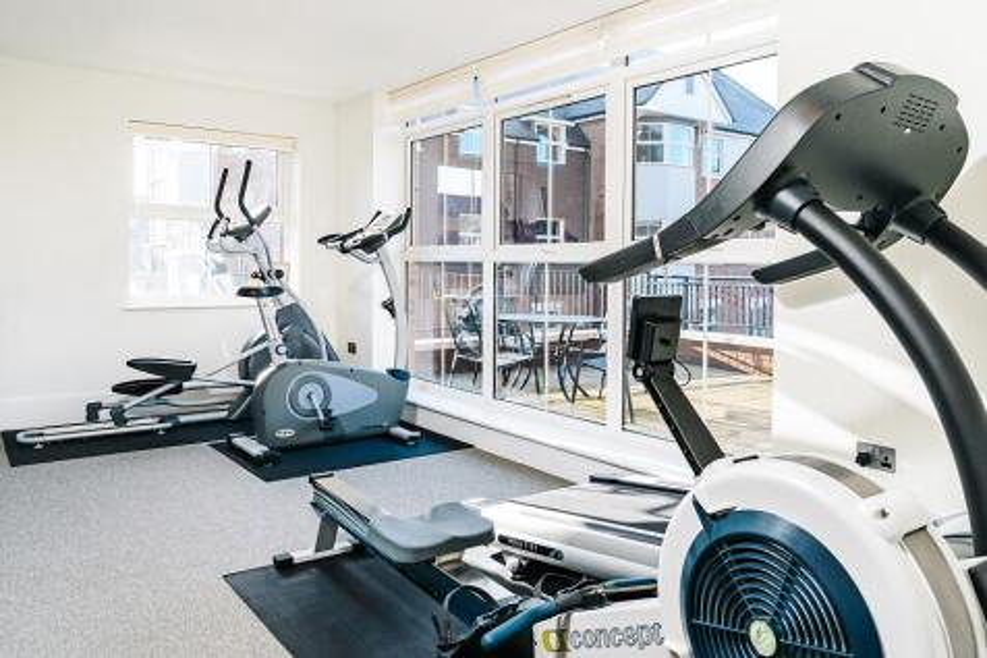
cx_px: 494
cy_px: 329
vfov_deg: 53.1
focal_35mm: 24
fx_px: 658
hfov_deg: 73.8
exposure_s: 1/160
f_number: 8
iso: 640
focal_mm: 24
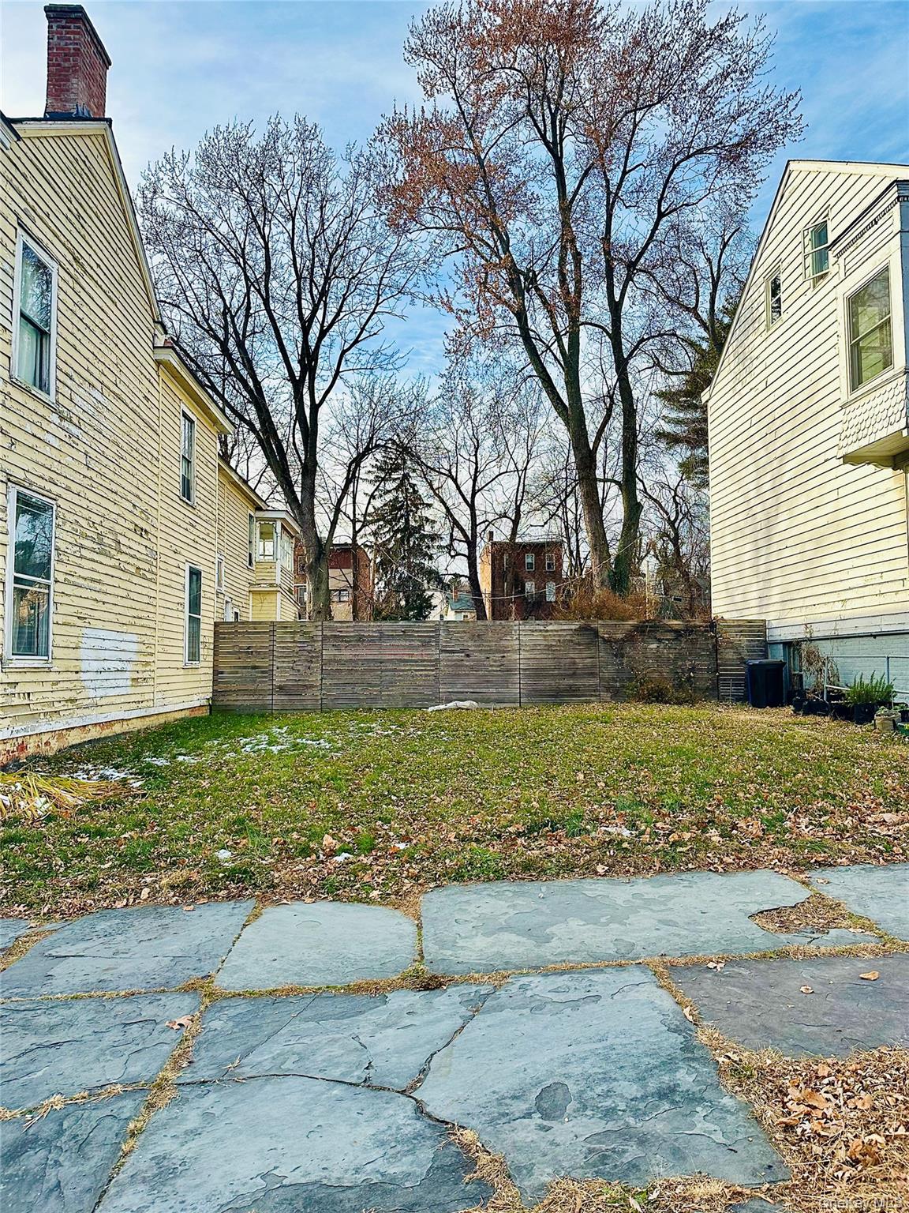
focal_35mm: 24
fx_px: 840
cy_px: 606
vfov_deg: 71.6
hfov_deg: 56.8
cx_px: 454
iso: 80
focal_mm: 6.86
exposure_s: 1/2203
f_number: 1.78
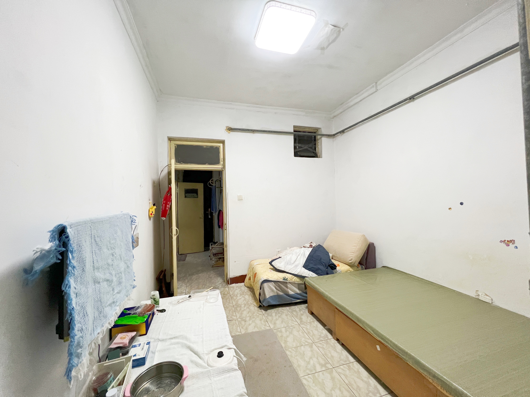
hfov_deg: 106.2
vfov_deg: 89.9
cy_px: 198
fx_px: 199
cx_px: 265
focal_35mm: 13
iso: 200
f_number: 1.8
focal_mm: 1.57
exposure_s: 1/51
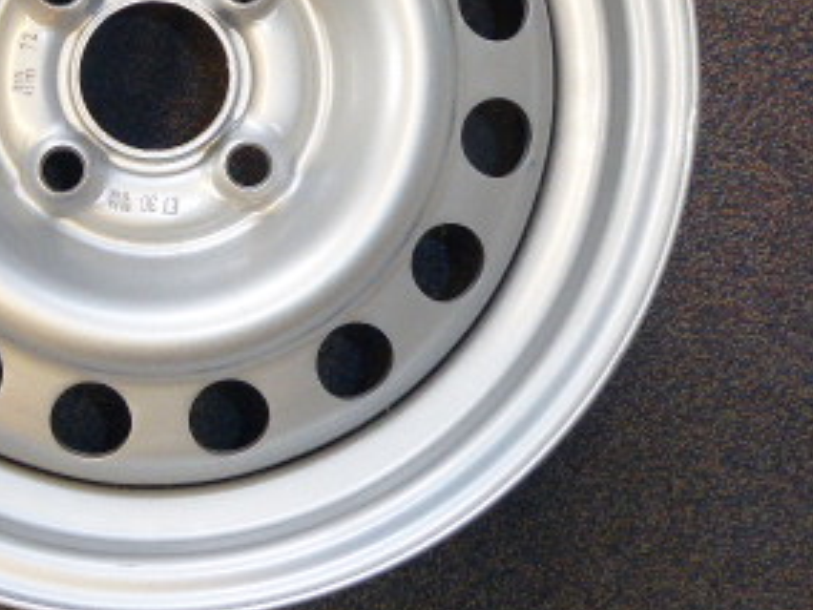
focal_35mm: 54
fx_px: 1268
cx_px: 175
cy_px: 146
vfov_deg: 26.7
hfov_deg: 34.6
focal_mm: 4.3
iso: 400
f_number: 3.3
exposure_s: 1/60
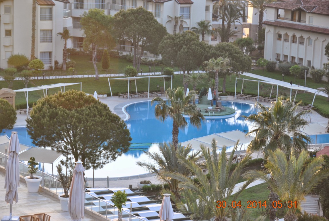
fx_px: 1235
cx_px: 164
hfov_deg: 15.2
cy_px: 110
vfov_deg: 10.2
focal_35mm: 135
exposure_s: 1/125
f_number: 5.3
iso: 280
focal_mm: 90
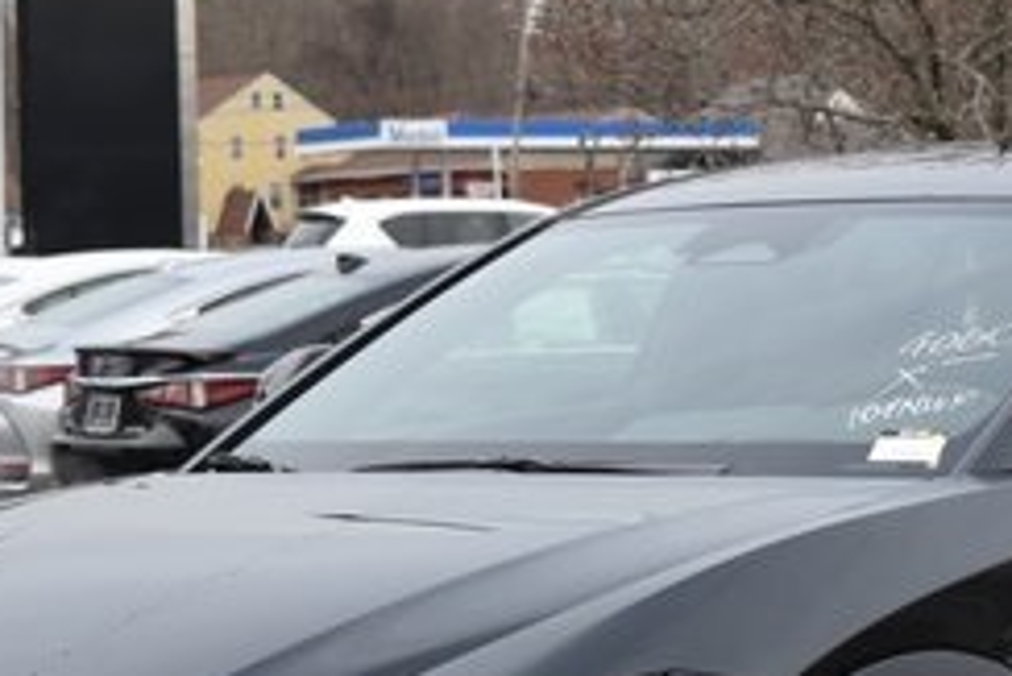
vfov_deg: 7.7
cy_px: 562
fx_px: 4987
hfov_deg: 11.6
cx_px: 767
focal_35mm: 177
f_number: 5
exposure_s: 1/640
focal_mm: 45
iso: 800
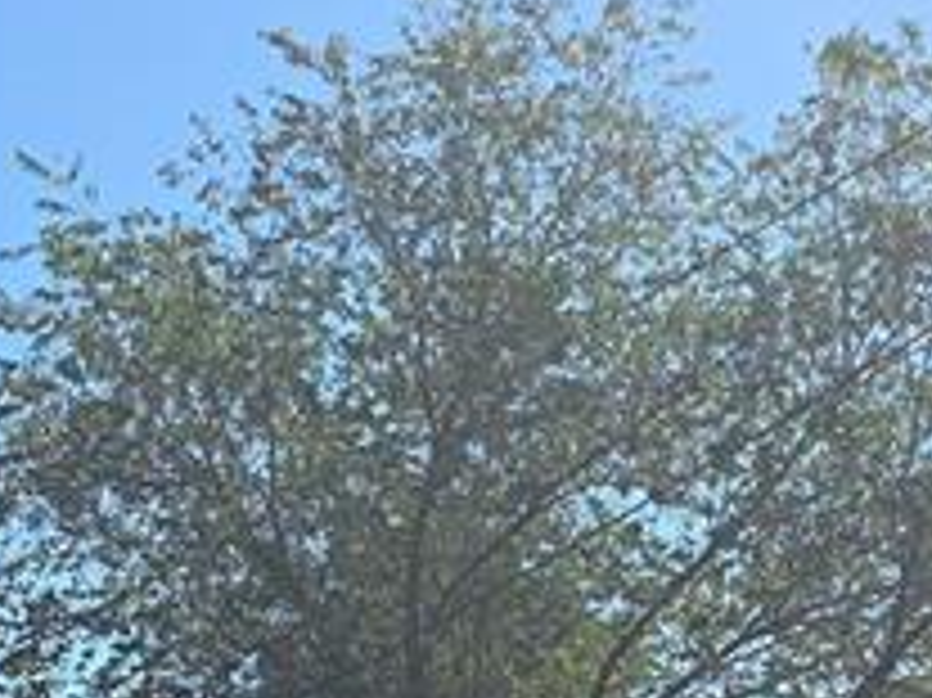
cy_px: 1610
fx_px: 3068
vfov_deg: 11.1
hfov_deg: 17.2
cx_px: 653
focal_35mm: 114
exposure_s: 1/978
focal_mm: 6.3
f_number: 1.7
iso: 12
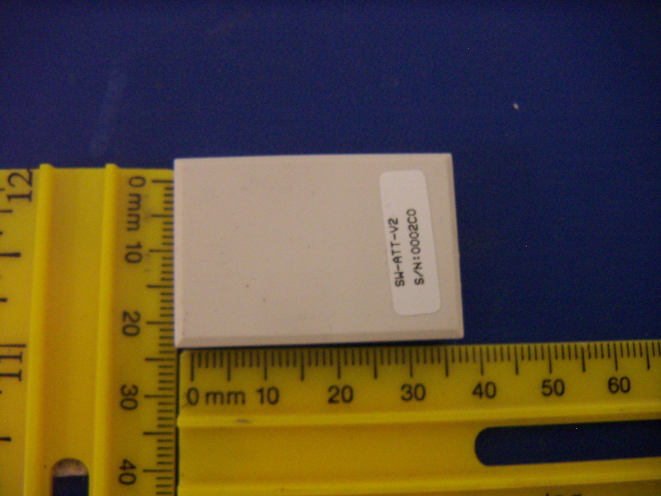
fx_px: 687
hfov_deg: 51.4
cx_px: 330
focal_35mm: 36
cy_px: 248
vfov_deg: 39.7
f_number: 2.8
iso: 200
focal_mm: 4.7
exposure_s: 1/20
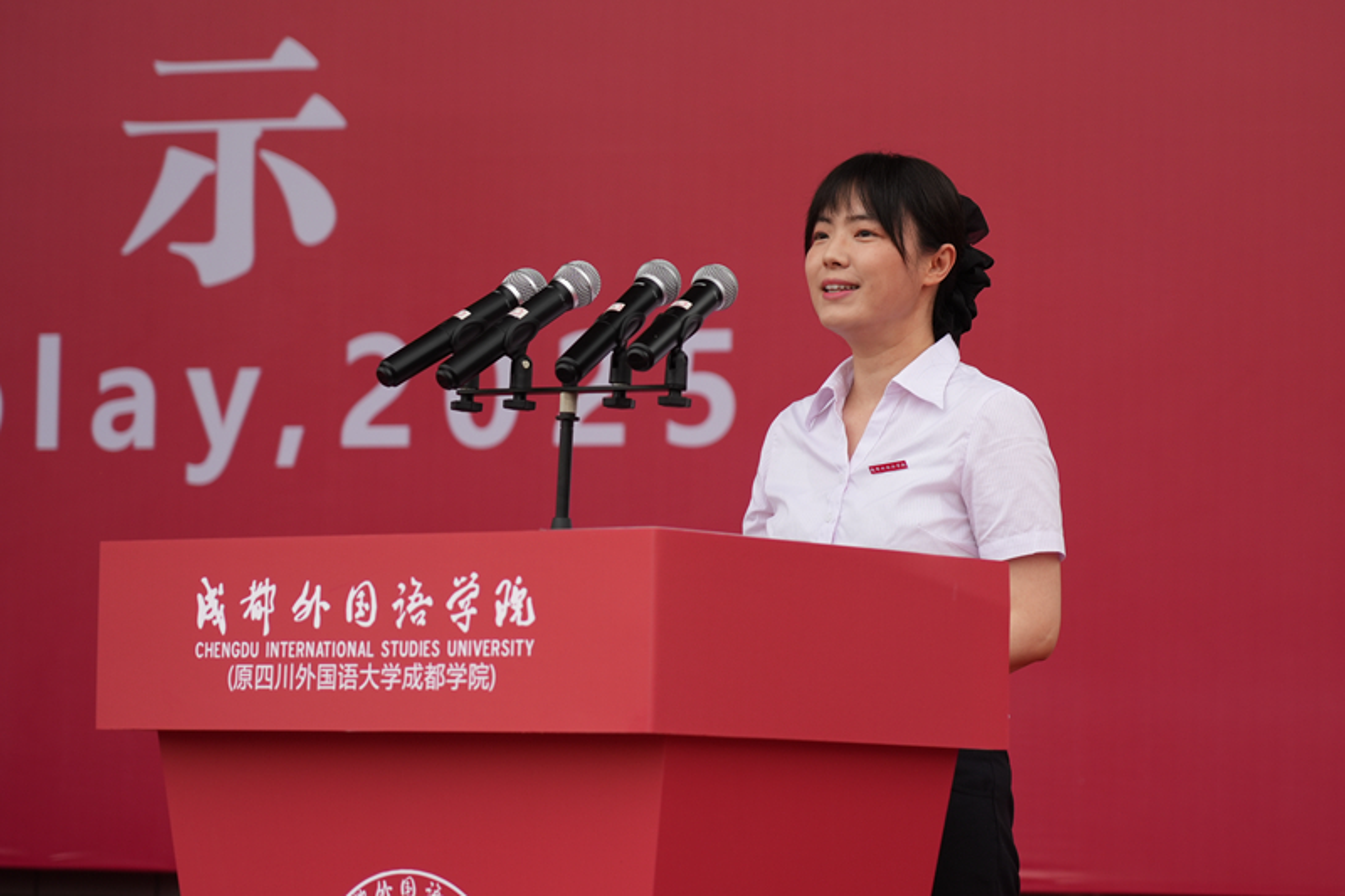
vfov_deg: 13.0
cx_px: 672
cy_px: 448
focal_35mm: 105
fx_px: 3922
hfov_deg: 19.5
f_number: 4
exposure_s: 1/250
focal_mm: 105
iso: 200
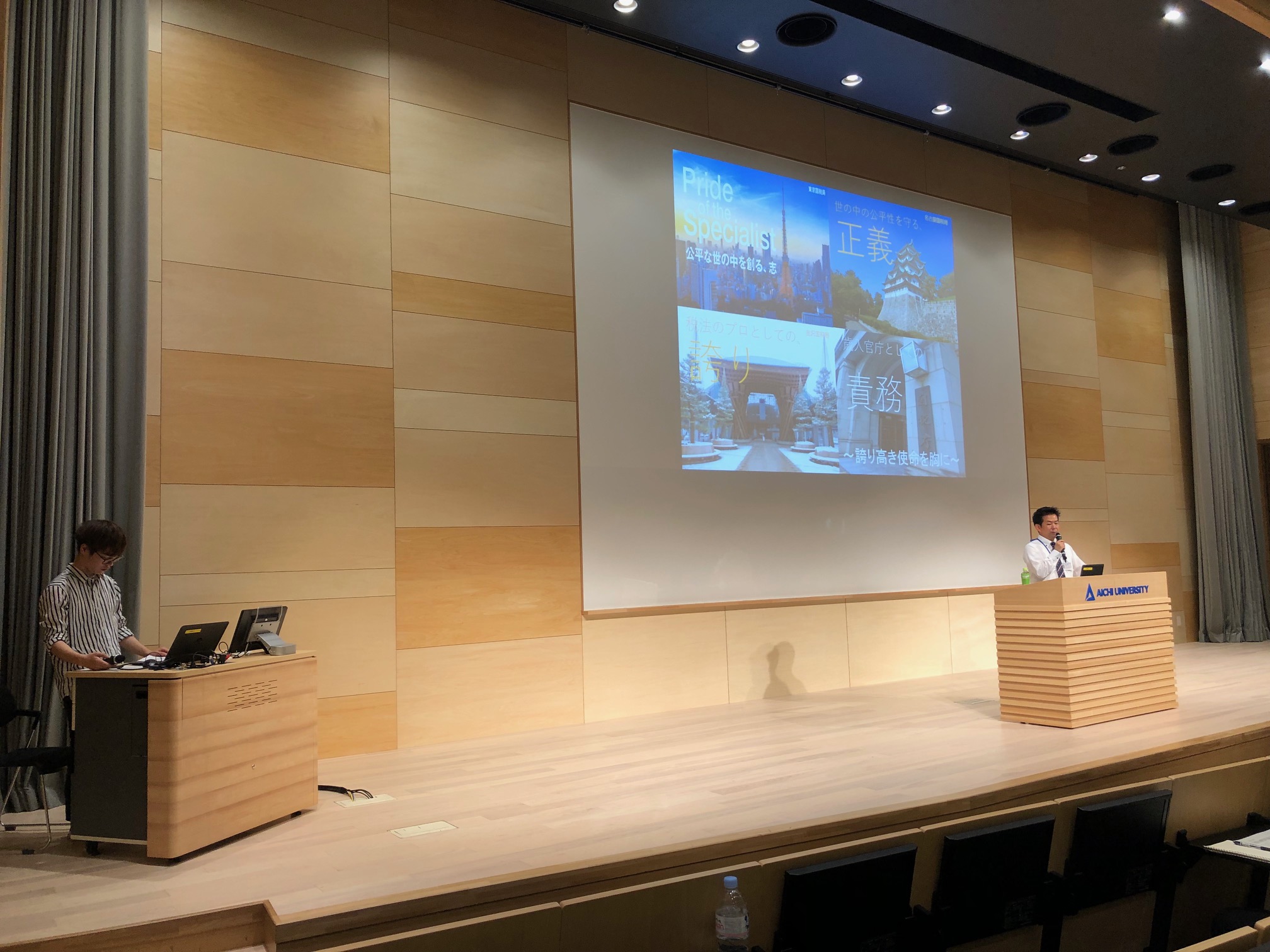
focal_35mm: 28
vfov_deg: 49.7
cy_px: 476
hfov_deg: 63.4
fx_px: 1027
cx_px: 635
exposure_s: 1/40
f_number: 1.8
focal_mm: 4
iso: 25
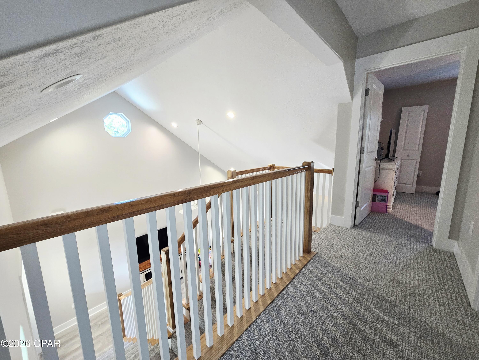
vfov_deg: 89.9
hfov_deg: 106.2
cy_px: 180
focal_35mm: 13
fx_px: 180
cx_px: 240
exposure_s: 1/60.2
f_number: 2.2
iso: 200
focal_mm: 2.2
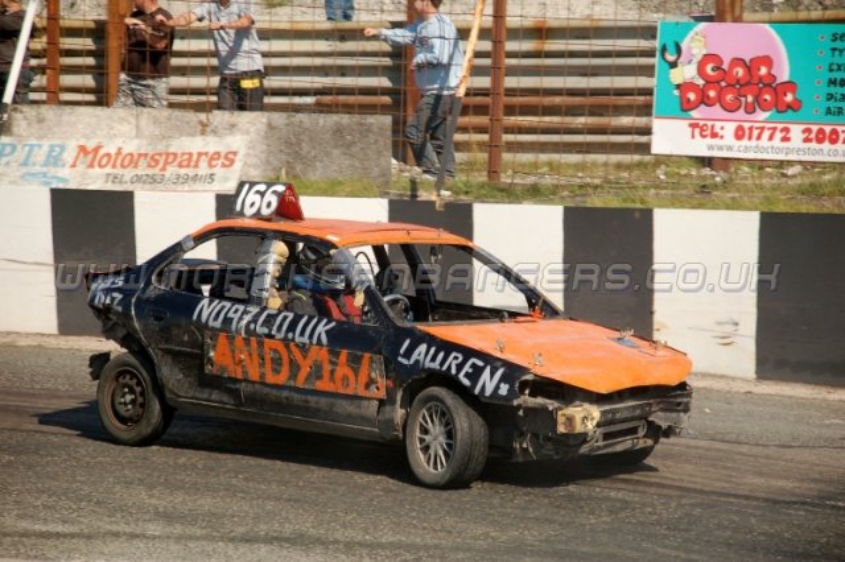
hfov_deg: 14.4
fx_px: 3343
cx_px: 422
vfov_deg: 9.6
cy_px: 281
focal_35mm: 142
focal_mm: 95
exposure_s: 1/1000
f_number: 5.6
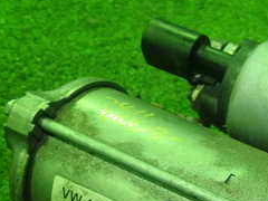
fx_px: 581
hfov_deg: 24.6
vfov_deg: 18.9
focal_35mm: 75
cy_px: 217
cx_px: 280
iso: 800
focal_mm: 5.5
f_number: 2.3
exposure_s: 1/25
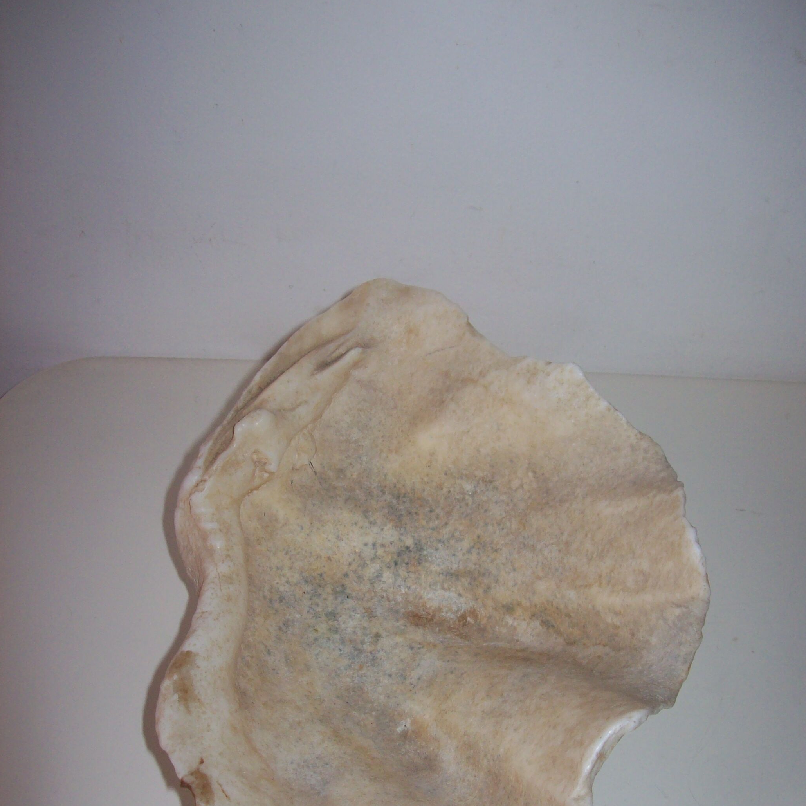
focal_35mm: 44
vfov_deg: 37.9
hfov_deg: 38.3
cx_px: 415
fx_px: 1159
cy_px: 537
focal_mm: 6
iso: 80
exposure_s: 1/64
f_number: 2.7
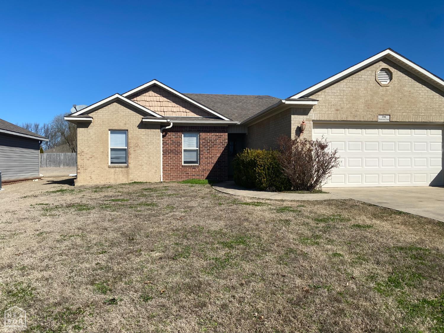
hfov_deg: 67.3
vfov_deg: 53.1
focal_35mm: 26
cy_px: 166
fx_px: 333
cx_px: 222
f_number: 1.8
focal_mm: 4.25
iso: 32
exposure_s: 1/3846
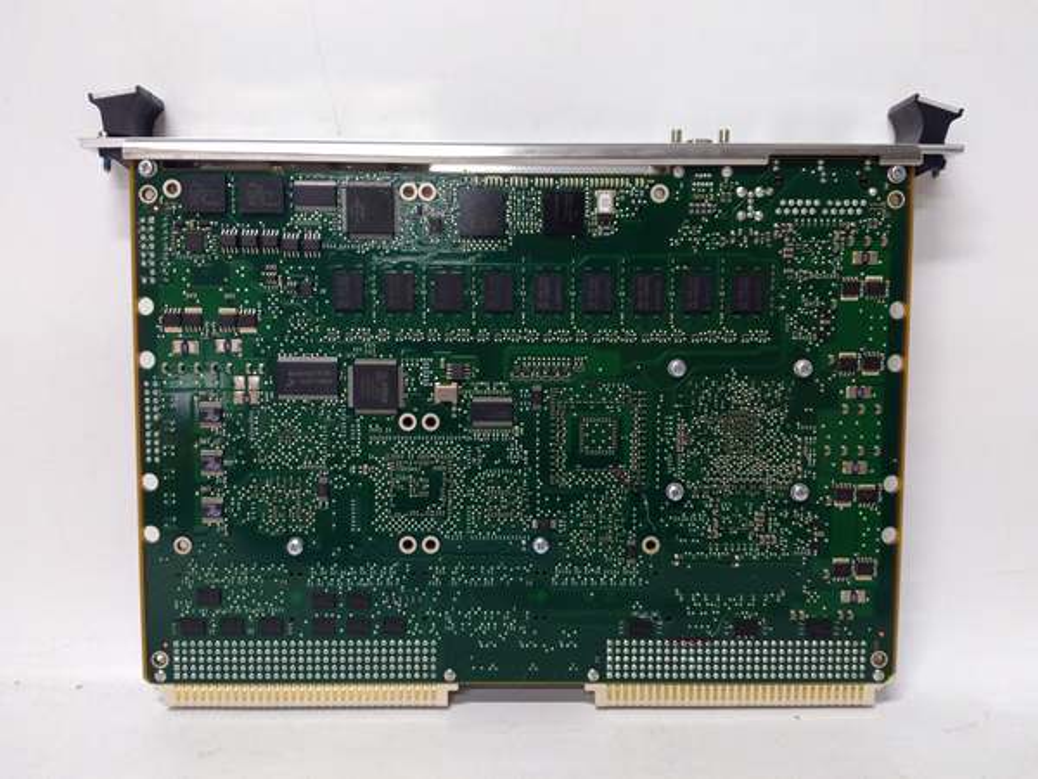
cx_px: 519
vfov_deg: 51.4
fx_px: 810
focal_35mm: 27
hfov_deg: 65.3
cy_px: 390
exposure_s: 1/33
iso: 373
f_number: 2
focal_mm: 3.79
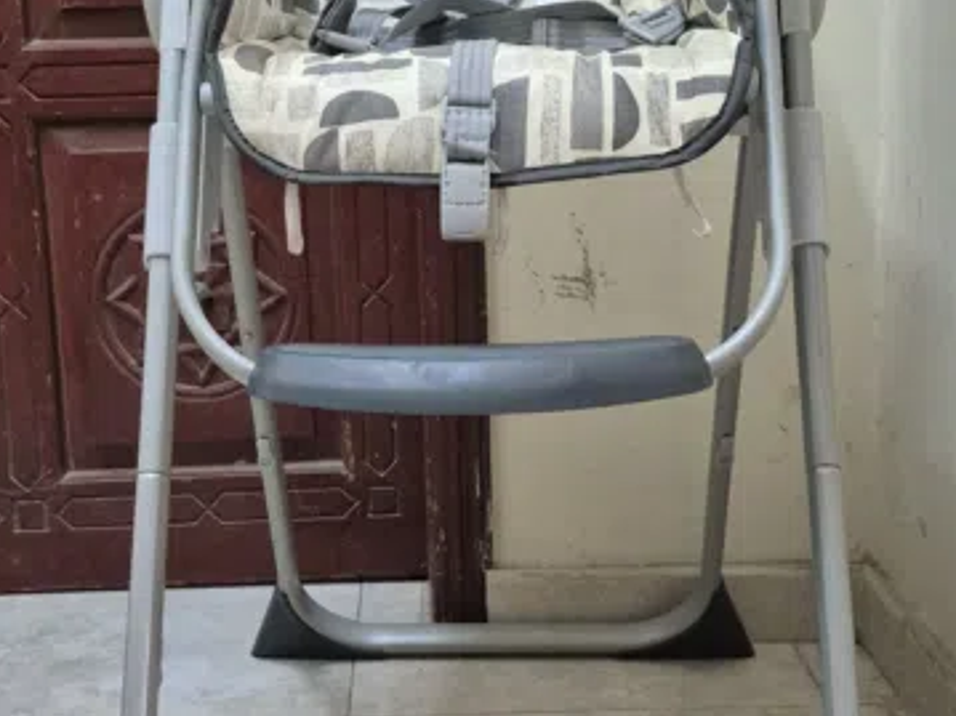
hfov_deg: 45.8
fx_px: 1132
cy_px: 335
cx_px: 447
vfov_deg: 35.1
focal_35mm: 41
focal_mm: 5.4
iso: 1250
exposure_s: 1/100
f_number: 1.8
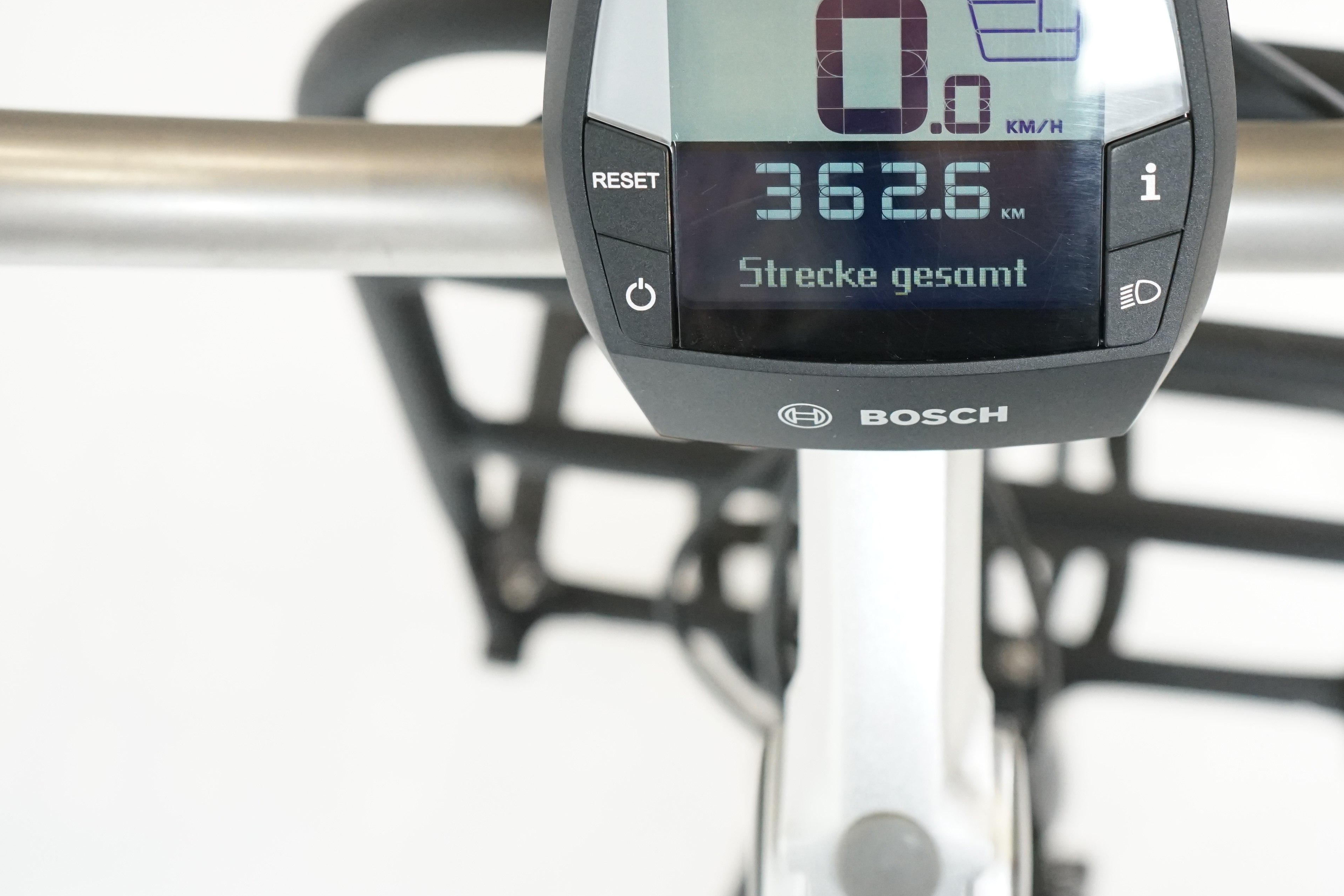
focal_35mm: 55
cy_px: 208
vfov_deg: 24.3
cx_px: 847
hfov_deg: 36.0
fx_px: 2053
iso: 2500
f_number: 5.6
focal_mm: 35
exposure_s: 1/200
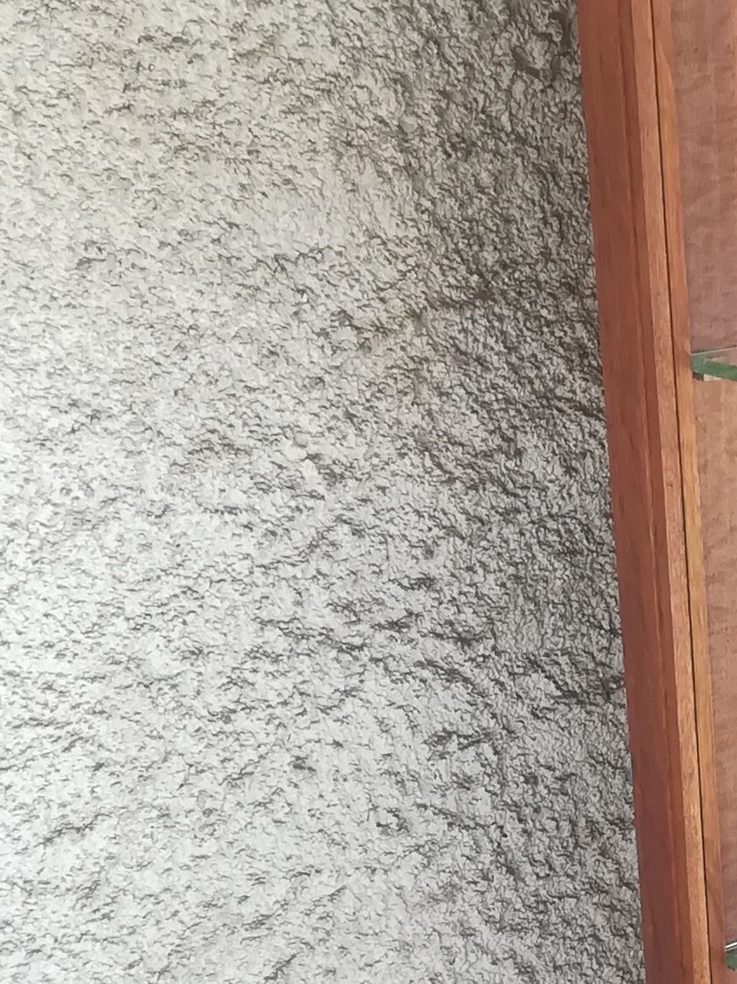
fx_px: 2584
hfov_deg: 14.8
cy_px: 836
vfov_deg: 21.2
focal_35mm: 91
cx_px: 1182
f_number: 2.2
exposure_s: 1/50
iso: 80
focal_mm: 3.83
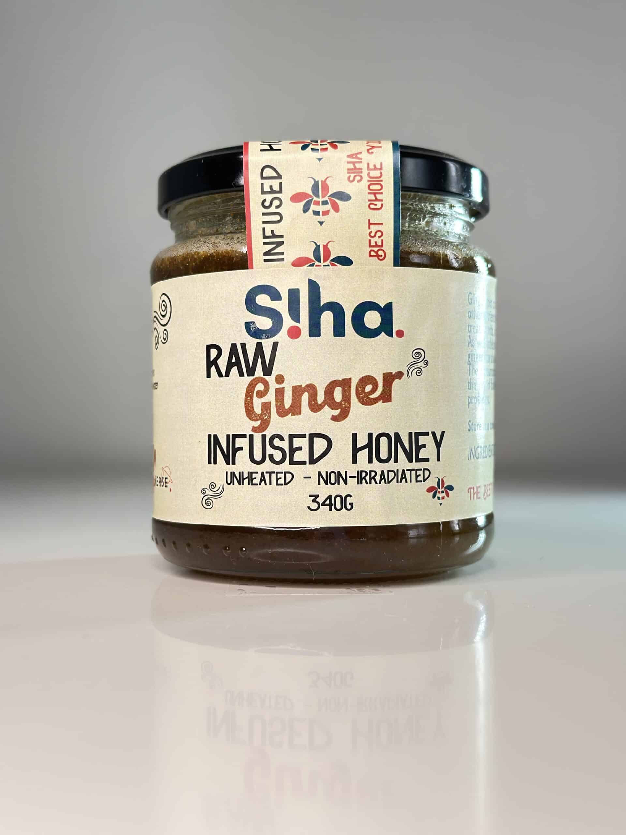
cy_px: 418
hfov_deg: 30.3
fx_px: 1157
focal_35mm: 48
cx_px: 313
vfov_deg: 39.7
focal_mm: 6.86
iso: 125
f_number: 1.78
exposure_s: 1/82
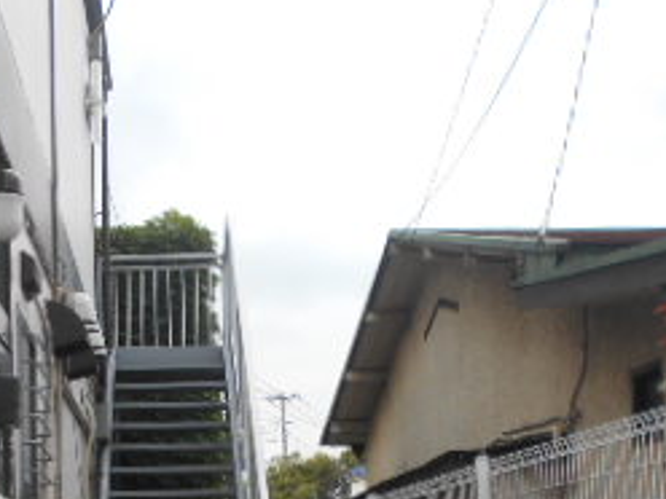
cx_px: 180
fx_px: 1289
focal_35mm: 67
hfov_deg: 28.6
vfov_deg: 21.0
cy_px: 523
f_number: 3.2
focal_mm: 4.6
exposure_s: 1/160
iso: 80
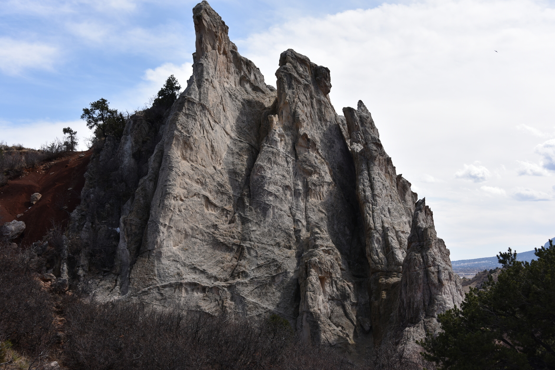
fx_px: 848
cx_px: 278
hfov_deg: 36.2
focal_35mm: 55
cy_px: 185
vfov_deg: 24.6
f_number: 8
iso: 100
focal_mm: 55
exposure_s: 1/250
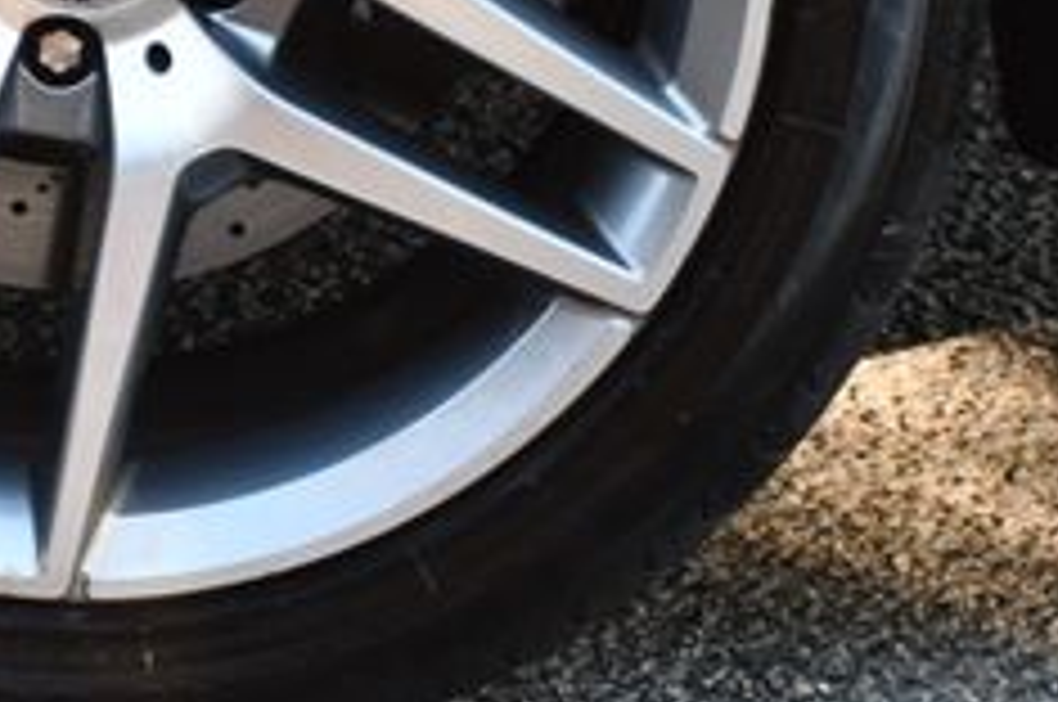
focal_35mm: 319
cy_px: -162
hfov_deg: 6.4
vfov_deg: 4.3
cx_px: 18
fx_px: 9362
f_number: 4.8
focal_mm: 78
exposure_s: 1/250
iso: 720
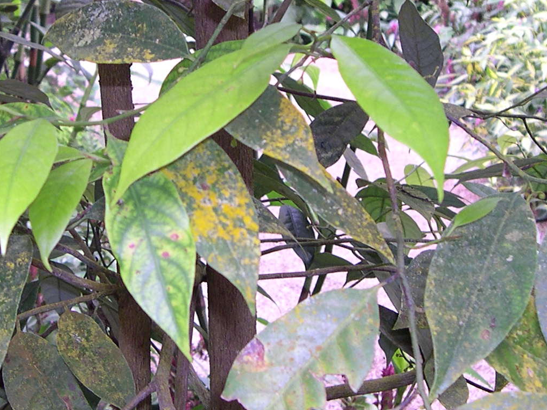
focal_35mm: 85
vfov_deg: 17.3
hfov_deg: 22.9
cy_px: 115
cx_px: 187
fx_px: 1343
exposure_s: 1/30
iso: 100
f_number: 2.8
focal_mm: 8
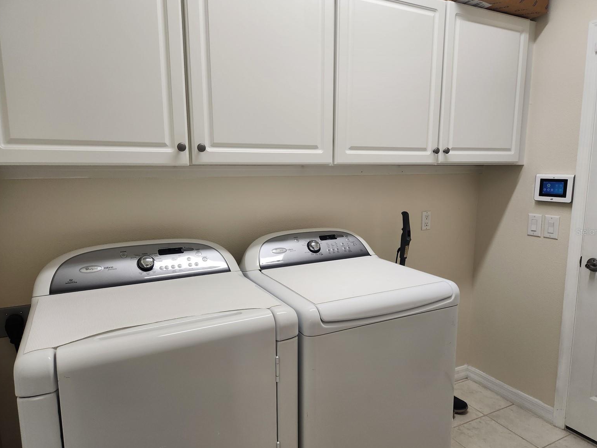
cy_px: 231
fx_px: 414
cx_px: 301
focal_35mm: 24
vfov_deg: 56.8
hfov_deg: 71.6
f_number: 1.8
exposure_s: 1/180
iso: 125
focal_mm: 5.4
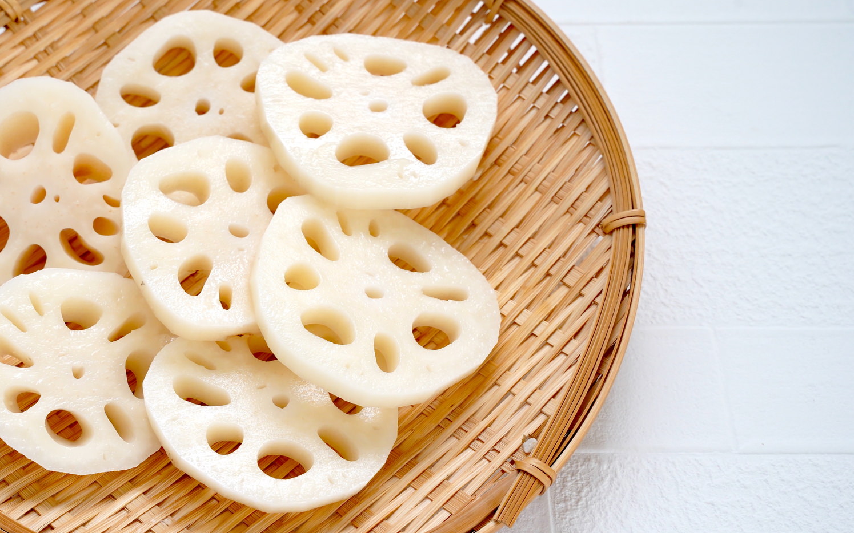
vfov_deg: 21.5
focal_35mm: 60
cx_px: 287
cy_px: 267
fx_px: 1406
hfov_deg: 33.5
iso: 1250
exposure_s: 1/30
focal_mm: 44.3
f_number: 10
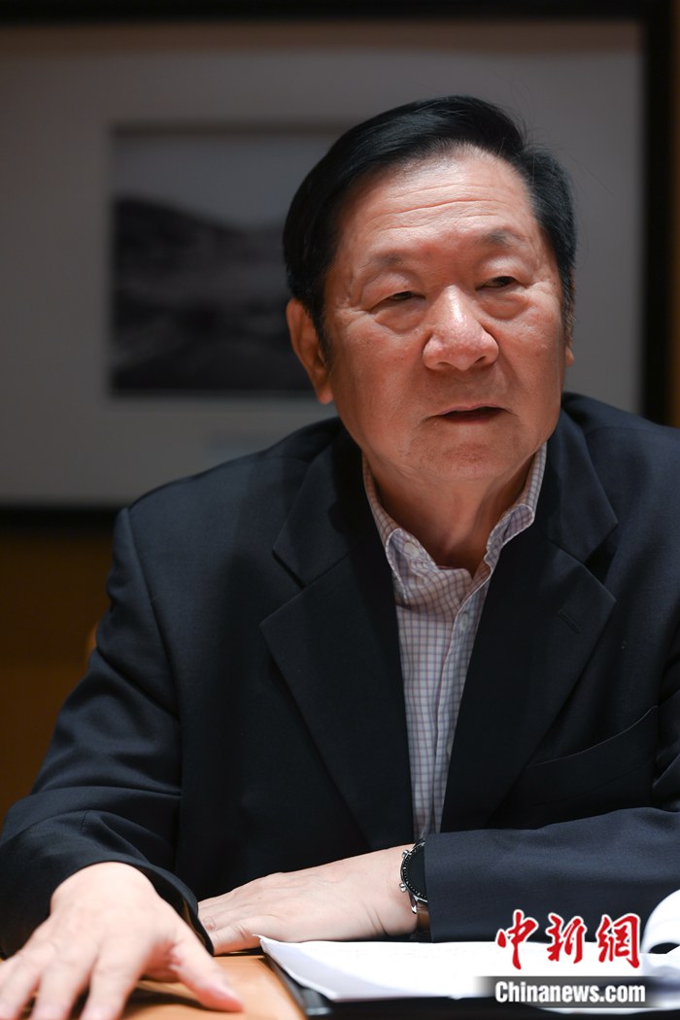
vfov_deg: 15.2
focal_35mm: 135
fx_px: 3825
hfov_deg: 10.2
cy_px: 510
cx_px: 340
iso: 320
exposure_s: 1/50
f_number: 4
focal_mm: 135
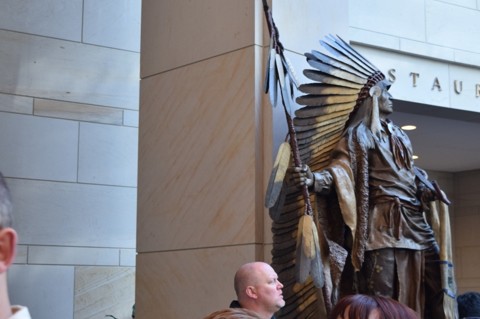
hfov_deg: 31.0
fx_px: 862
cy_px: 179
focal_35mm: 65
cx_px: 305
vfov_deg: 21.0
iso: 400
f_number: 4.5
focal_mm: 31
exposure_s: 1/100
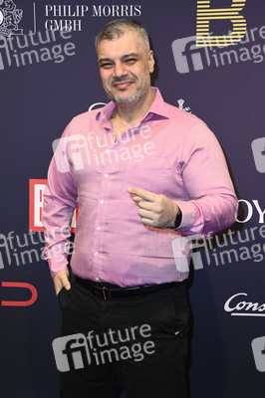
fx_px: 686
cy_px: 199
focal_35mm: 62
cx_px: 132
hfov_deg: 21.9
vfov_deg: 32.4
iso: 500
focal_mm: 62
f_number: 6.3
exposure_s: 1/250
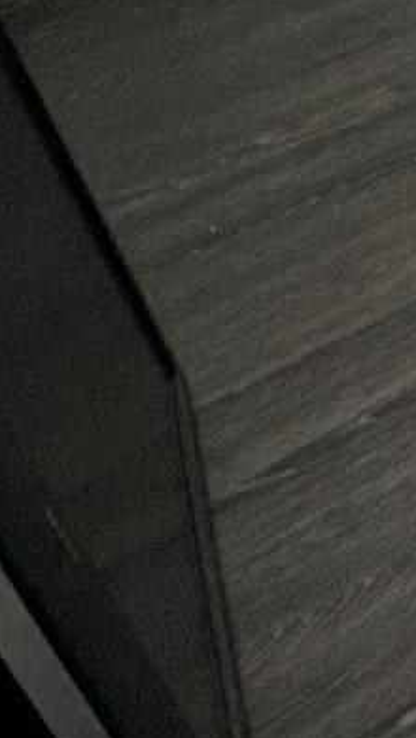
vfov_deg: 19.1
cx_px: 1450
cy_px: -643
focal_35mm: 80
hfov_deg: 9.4
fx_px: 1565
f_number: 2.2
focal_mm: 2.22
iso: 125
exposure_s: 1/120
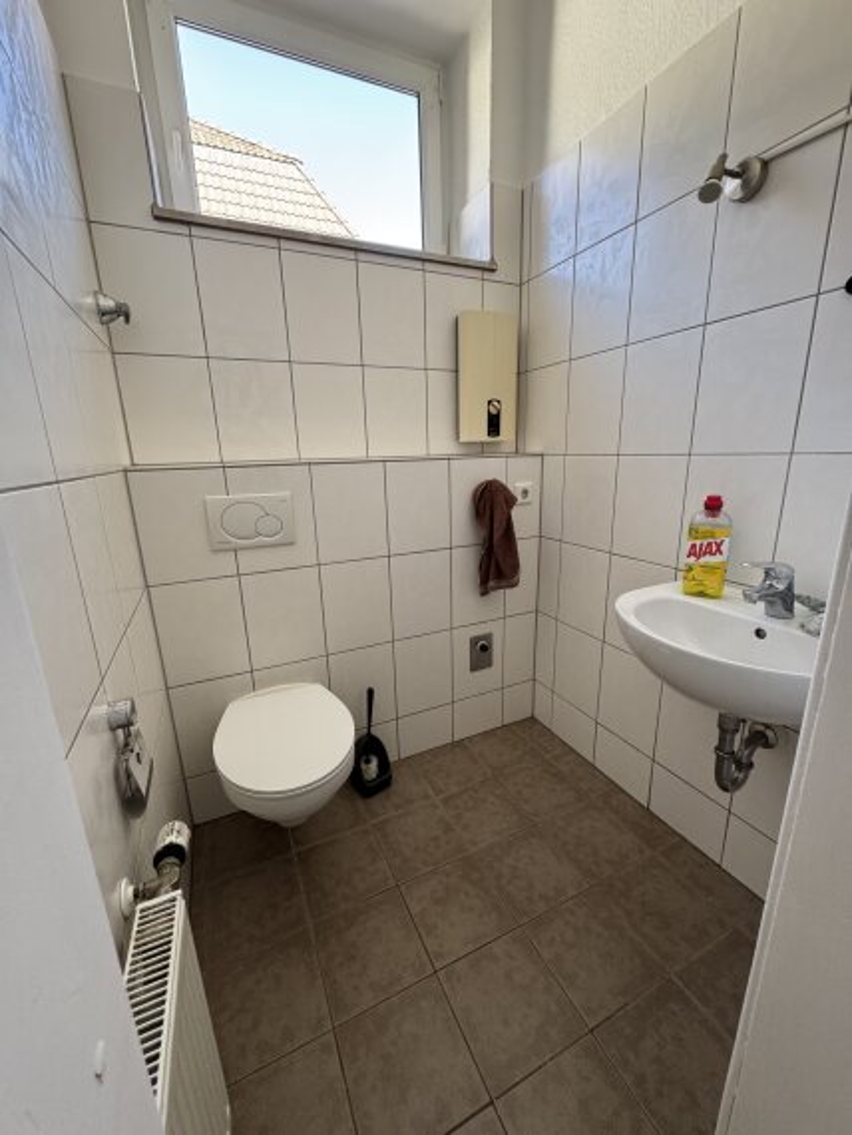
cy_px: 568
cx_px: 426
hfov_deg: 85.7
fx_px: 459
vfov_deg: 102.0
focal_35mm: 14
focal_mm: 2.22
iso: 250
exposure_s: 1/99
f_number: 2.2
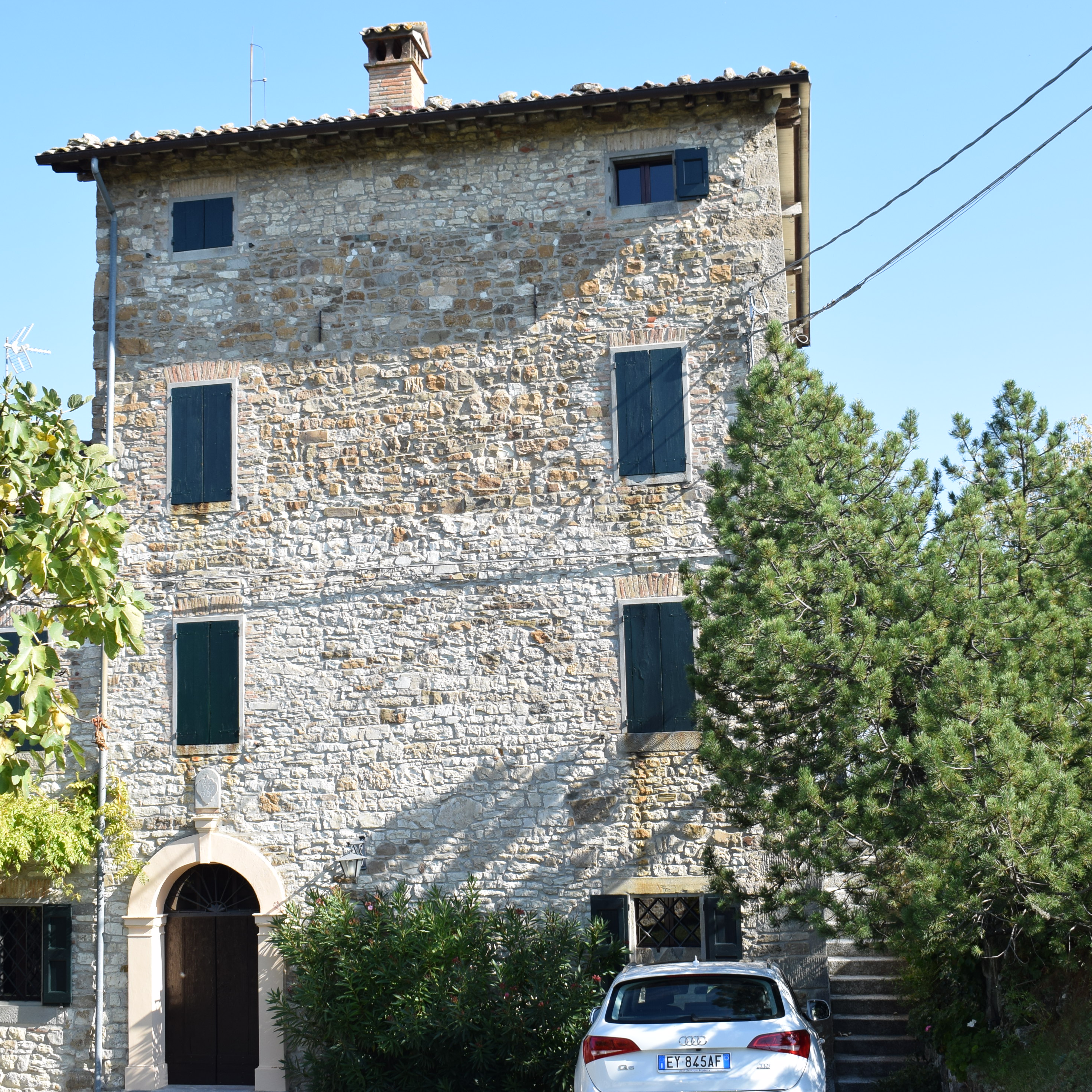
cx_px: 522
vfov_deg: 34.9
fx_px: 1736
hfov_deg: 34.9
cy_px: 549
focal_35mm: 49
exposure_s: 1/250
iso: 200
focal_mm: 25
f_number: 8
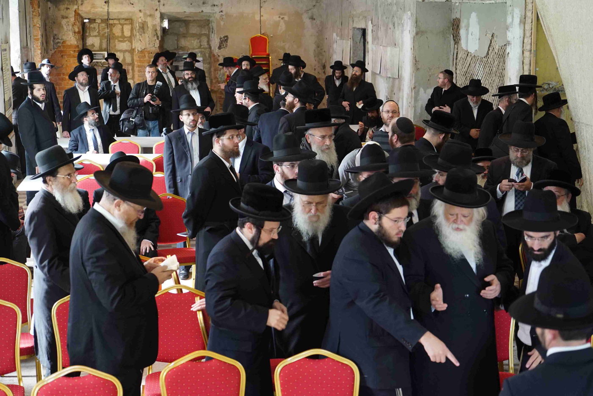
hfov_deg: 35.0
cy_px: 198
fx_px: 939
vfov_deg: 23.8
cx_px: 296
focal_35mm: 57
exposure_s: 1/160
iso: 3200
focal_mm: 57
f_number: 4
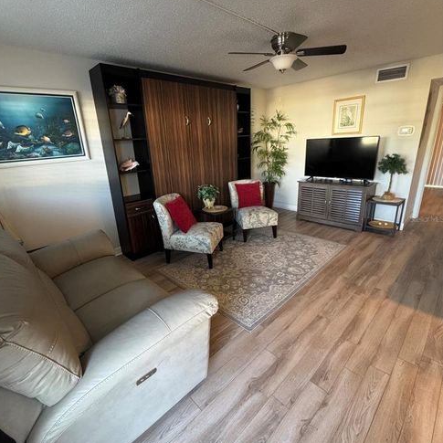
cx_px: 217
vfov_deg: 84.0
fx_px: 246
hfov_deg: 84.0
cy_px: 219
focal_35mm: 17
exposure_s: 1/60
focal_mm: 2.22
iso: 400
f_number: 2.2
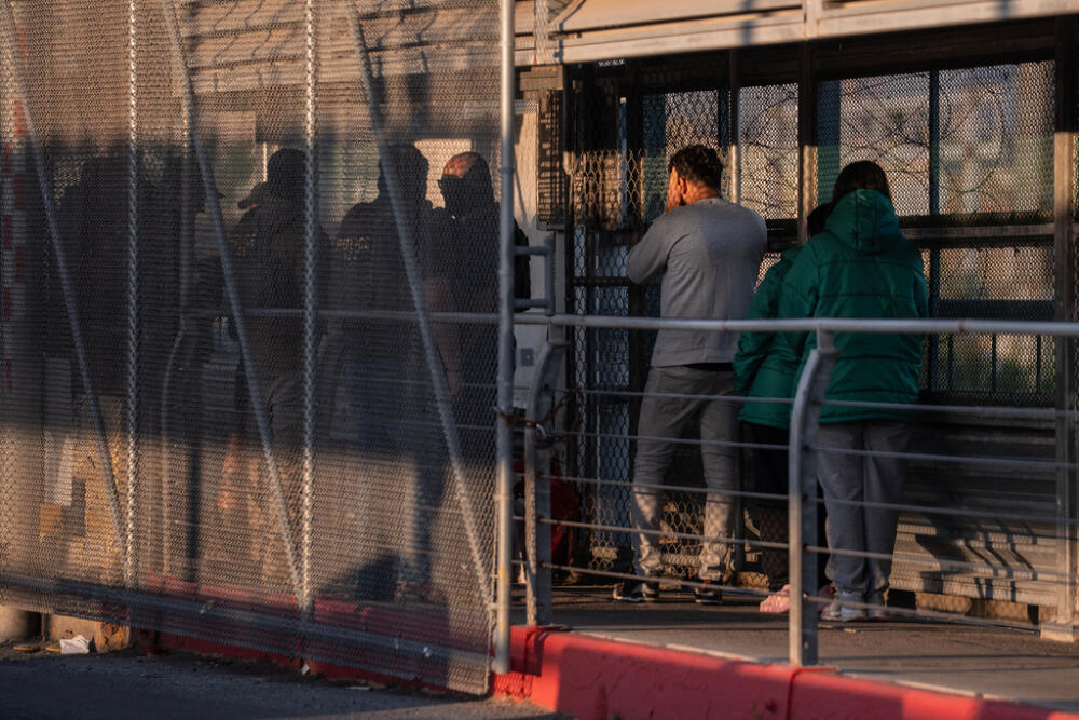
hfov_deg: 10.3
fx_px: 5995
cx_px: 540
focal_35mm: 200
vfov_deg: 6.9
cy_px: 360
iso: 125
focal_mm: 200
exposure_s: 1/500
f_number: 2.8
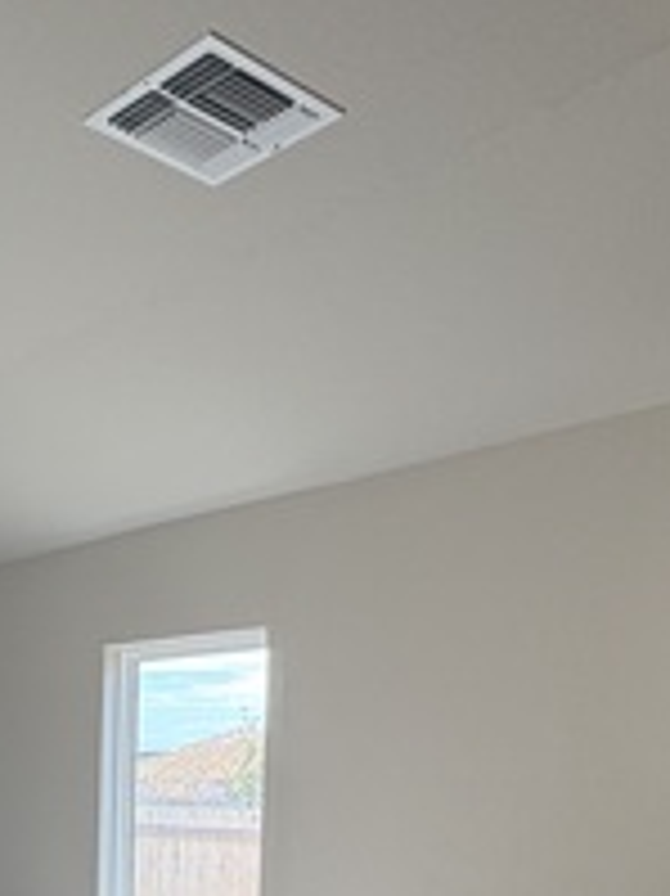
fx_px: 1163
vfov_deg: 37.8
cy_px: 882
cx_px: 121
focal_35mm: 45
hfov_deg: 31.2
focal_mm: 2.22
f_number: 2.2
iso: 64
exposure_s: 1/147
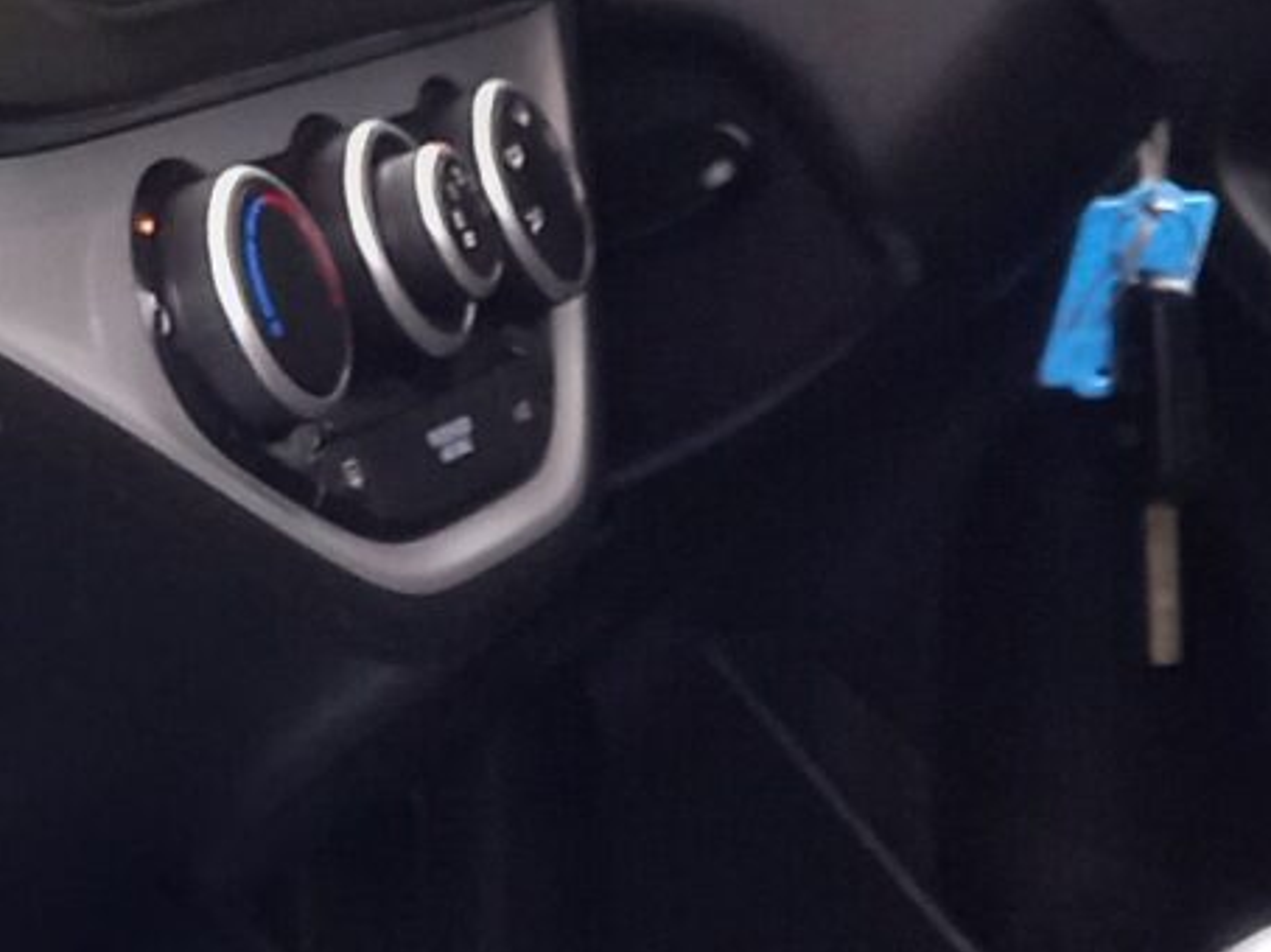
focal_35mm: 141
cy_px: 482
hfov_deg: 13.8
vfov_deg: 10.5
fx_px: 5174
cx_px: -3
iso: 250
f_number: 2
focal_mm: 4.6
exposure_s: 1/30
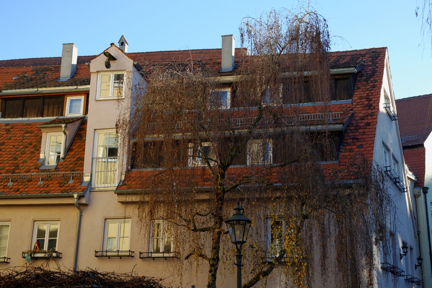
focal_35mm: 50
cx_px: 216
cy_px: 144
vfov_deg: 27.0
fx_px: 600
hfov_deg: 39.6
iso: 200
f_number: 5.6
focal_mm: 50
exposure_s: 1/250
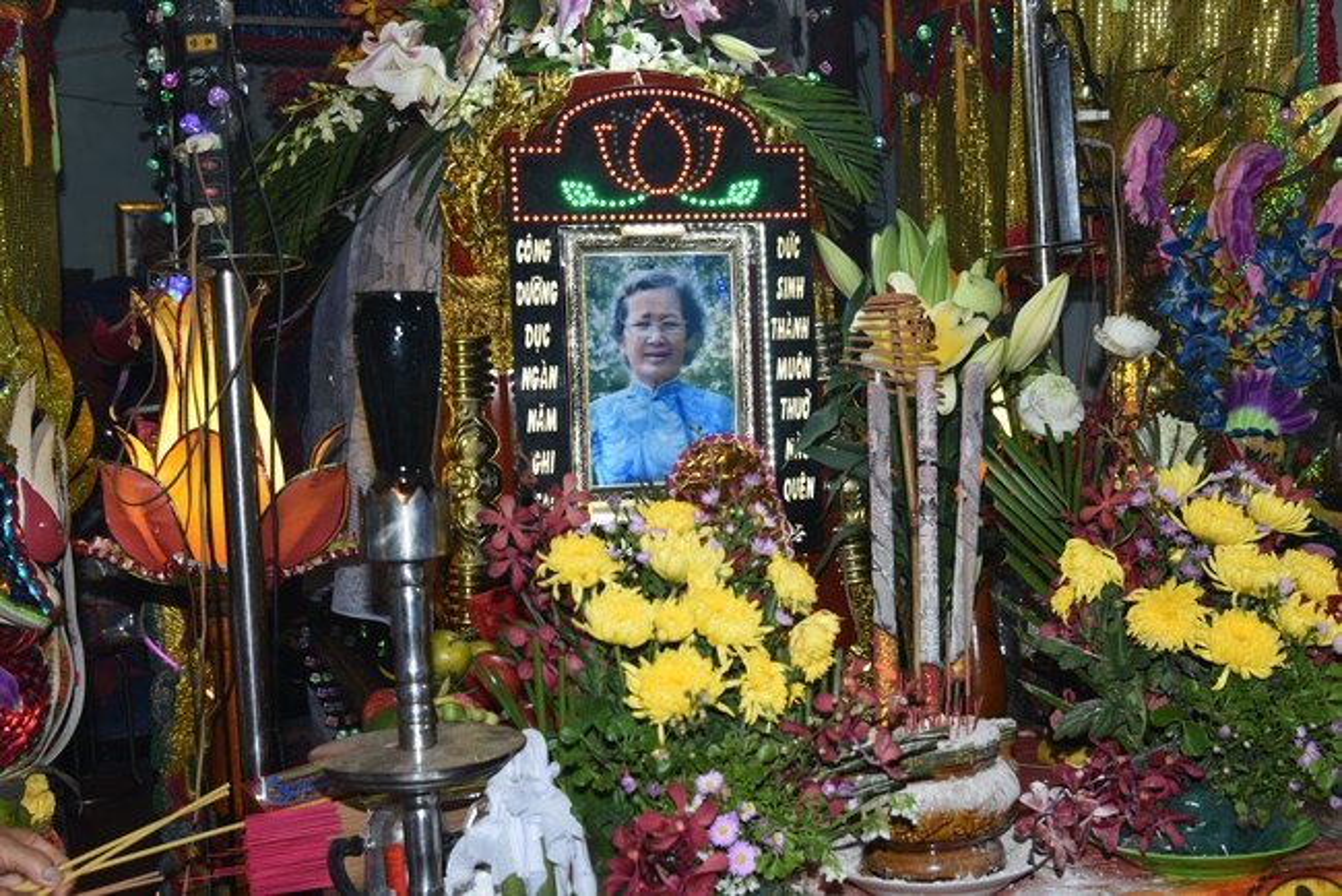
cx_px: 671
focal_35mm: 40
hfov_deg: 48.4
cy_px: 448
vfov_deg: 33.4
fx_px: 1492
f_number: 5.6
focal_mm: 40
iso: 500
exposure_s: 1/80
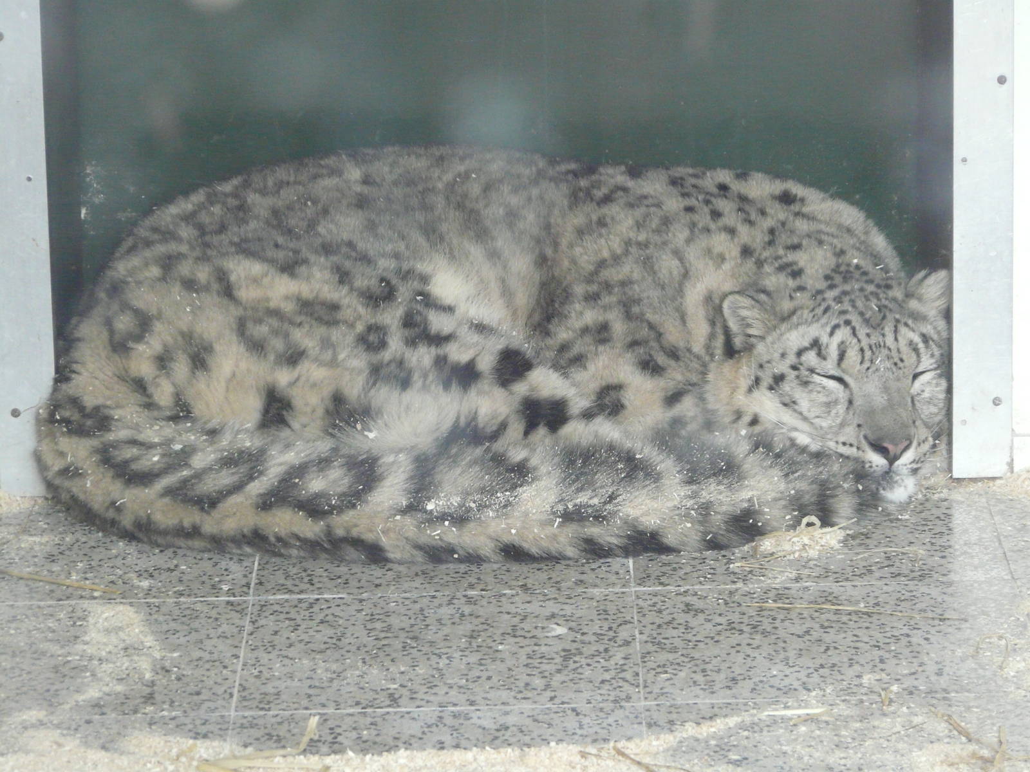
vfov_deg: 8.3
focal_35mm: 179
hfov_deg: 11.0
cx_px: 515
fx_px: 5326
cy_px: 386
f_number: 3.6
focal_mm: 29.4
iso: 400
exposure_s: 1/50
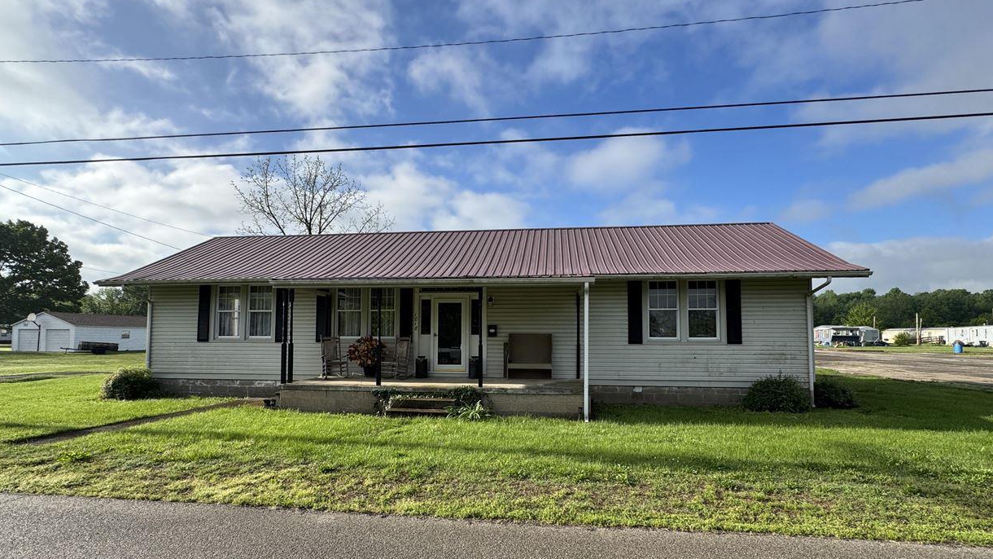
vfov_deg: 66.7
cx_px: 501
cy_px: 319
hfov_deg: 99.4
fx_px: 421
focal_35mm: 16
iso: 40
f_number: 2.2
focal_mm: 2.22
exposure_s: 1/1110
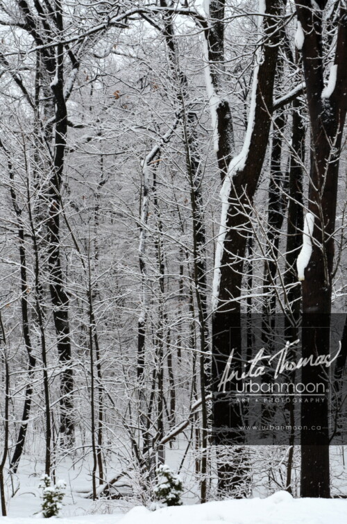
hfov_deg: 15.6
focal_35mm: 87
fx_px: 1264
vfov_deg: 23.4
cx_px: 174
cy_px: 262
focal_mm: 58
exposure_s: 1/125
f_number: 11
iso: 200
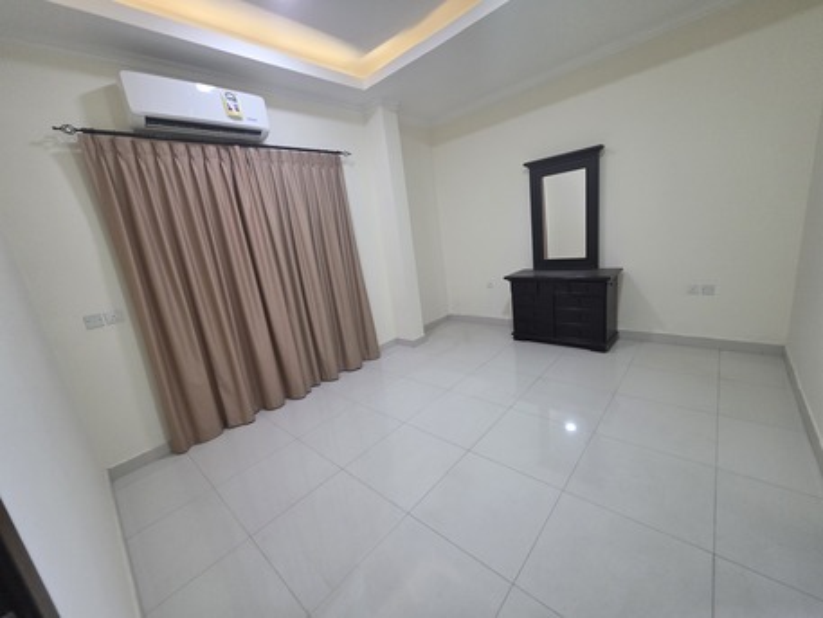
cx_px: 412
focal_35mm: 13
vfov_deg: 89.9
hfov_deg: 106.2
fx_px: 309
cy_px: 309
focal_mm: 2.2
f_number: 1.9
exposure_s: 1/50
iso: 320
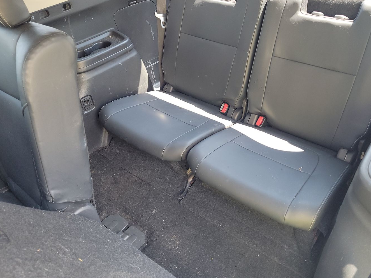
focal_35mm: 29
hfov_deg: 61.3
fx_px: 311
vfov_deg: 48.1
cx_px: 218
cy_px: 117
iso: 440
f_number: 1.8
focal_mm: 6.7
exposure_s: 1/59
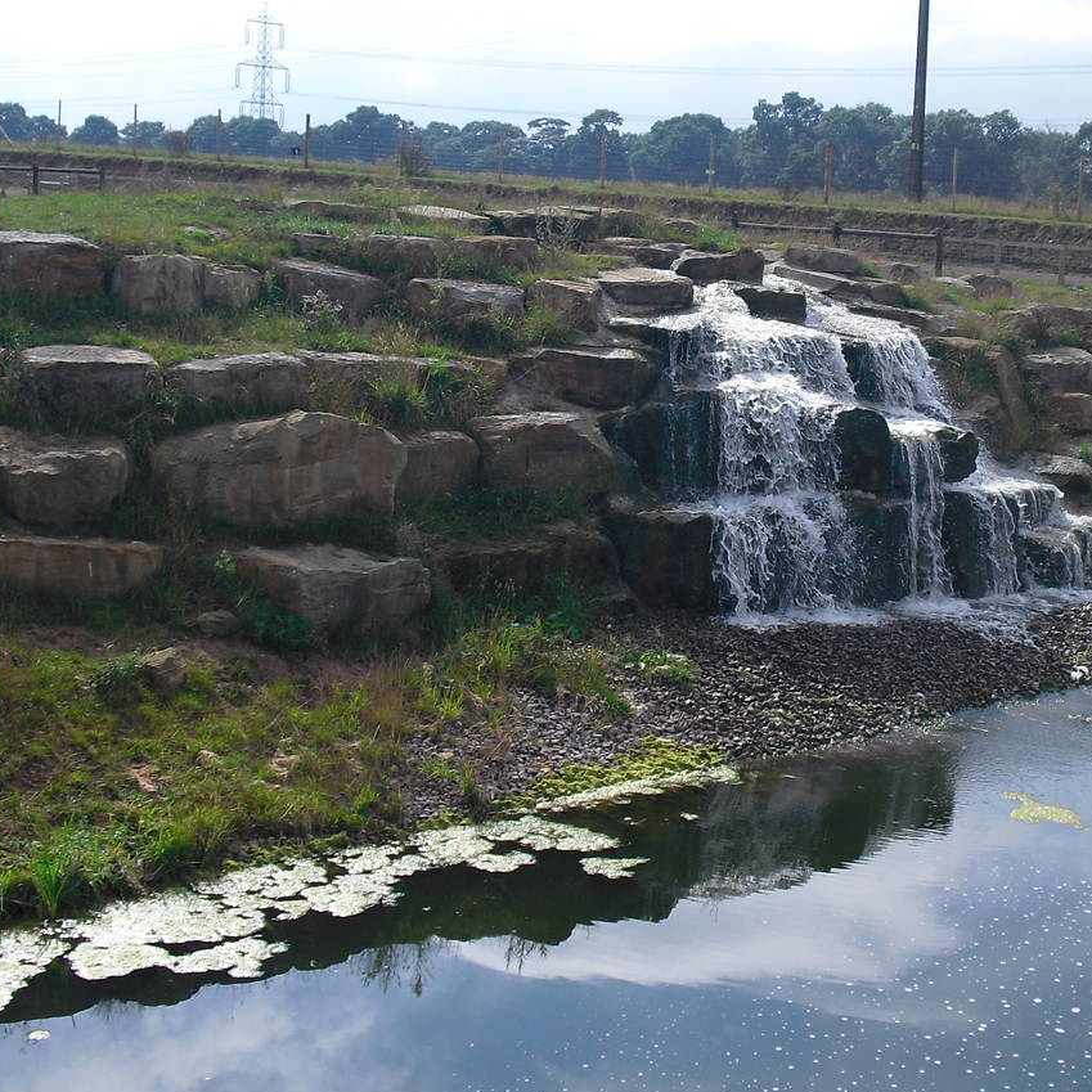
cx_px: 751
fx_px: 2141
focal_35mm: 60
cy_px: 453
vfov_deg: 28.6
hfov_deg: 28.4
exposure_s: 1/160
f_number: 7.8
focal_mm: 6.3
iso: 64
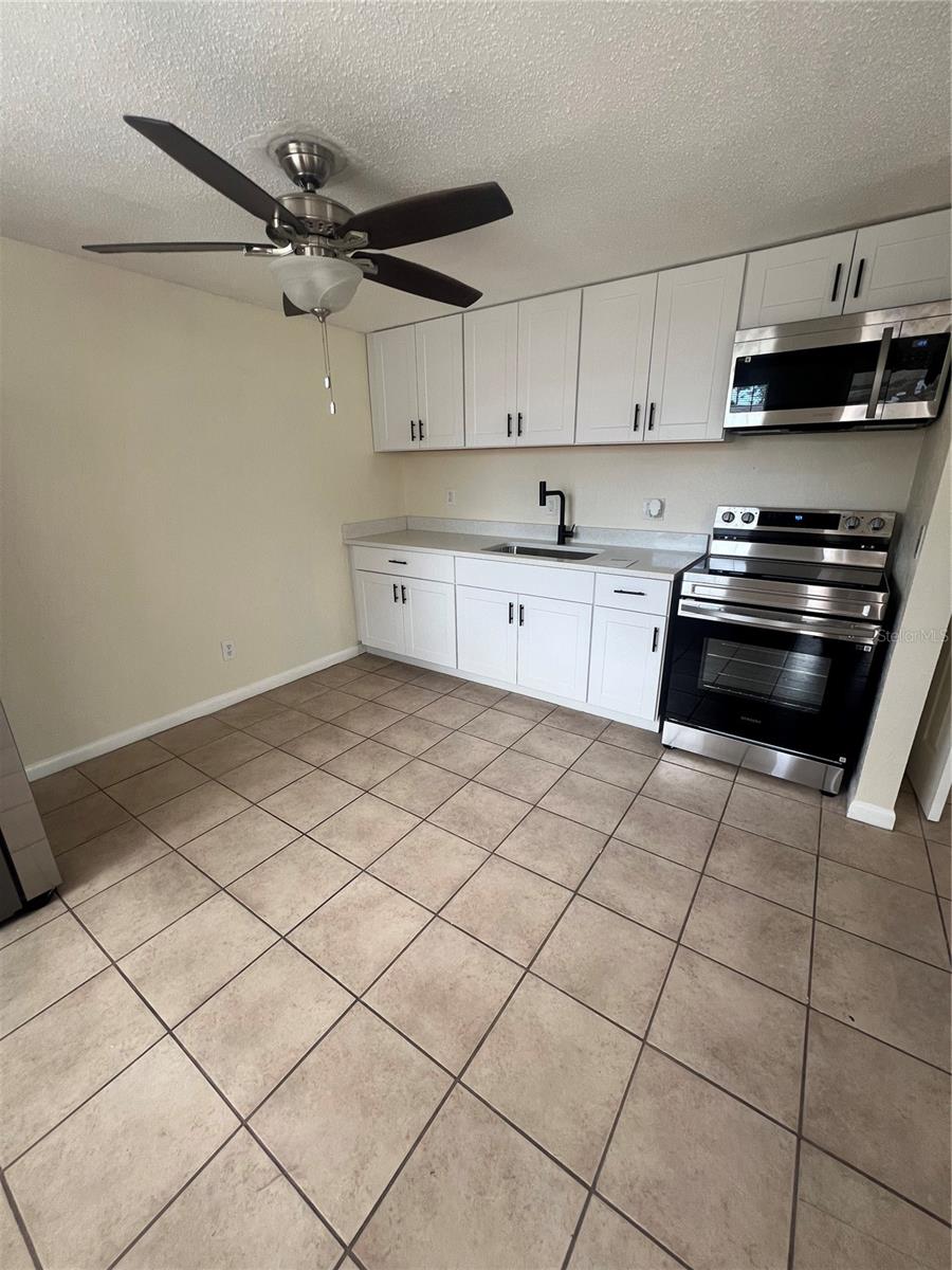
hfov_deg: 89.9
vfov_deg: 106.2
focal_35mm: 13
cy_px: 635
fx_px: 477
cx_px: 476
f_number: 1.8
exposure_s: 1/99
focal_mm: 1.57
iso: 64
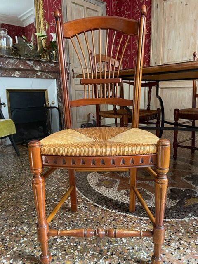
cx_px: 99
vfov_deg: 67.3
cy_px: 132
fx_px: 198
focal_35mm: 26
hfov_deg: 53.1
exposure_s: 1/60
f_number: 1.6
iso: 200
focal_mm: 4.2
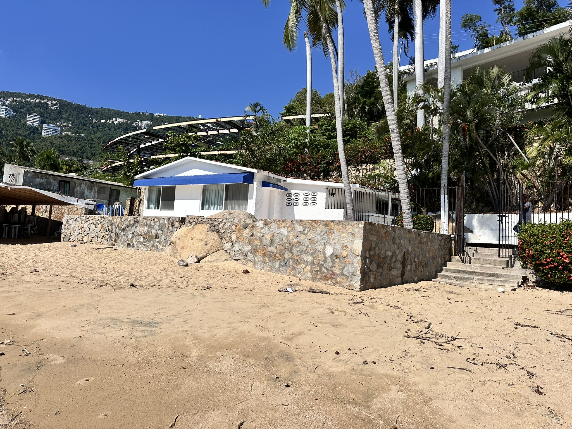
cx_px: 286
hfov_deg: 71.6
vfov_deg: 56.8
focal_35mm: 24
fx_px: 397
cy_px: 214
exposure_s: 1/8929
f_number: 1.78
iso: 80
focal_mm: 6.86
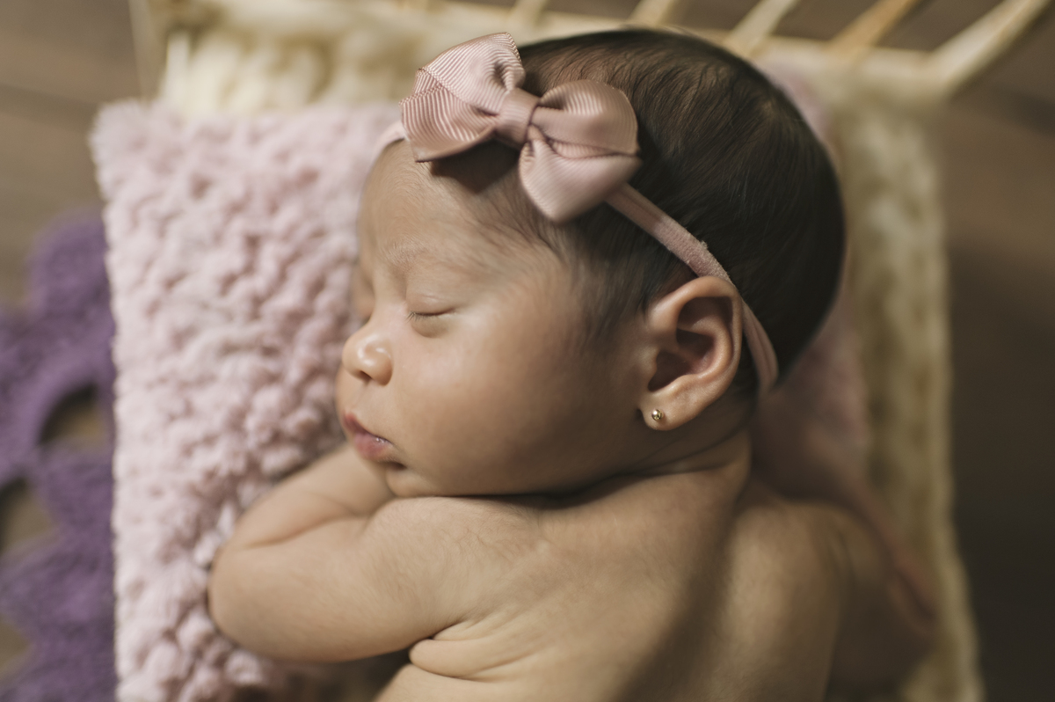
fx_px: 1025
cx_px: 528
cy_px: 351
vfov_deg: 37.8
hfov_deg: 54.5
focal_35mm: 35
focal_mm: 35
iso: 250
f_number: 1.4
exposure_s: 1/200
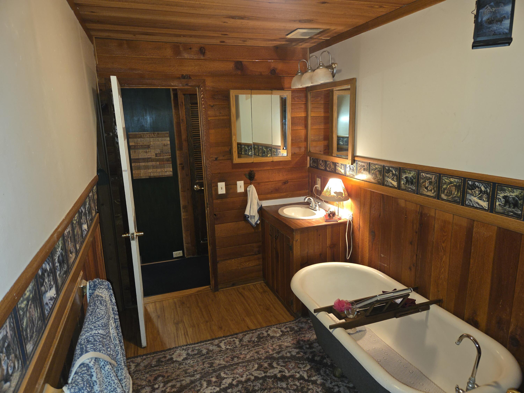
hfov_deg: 73.9
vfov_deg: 58.9
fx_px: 348
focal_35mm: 23
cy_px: 196
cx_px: 262
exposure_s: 1/24
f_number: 1.8
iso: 125
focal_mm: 5.4
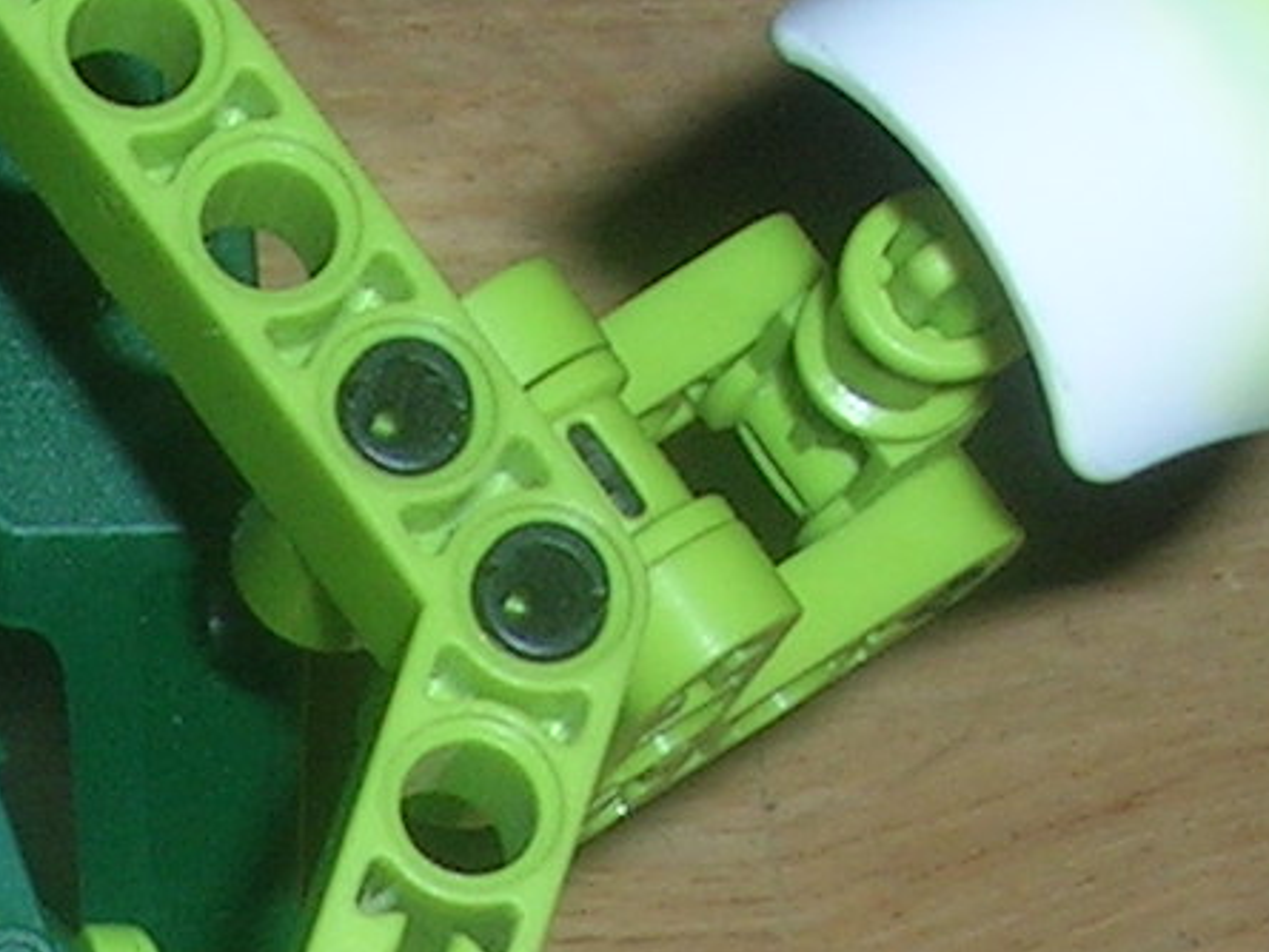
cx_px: -1027
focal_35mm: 161
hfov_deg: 11.4
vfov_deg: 8.6
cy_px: 2027
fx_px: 5904
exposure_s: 1/60.1
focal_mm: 5.4
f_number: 4.8
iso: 50
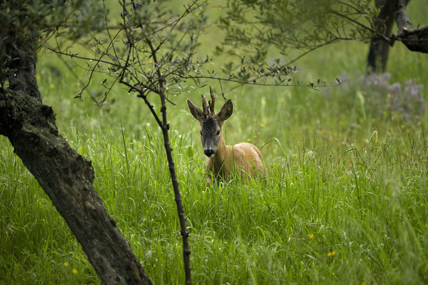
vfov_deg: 2.7
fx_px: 5941
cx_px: 214
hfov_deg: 4.1
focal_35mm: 500
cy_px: 142
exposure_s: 1/500
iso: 1100
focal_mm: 500
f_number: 5.6
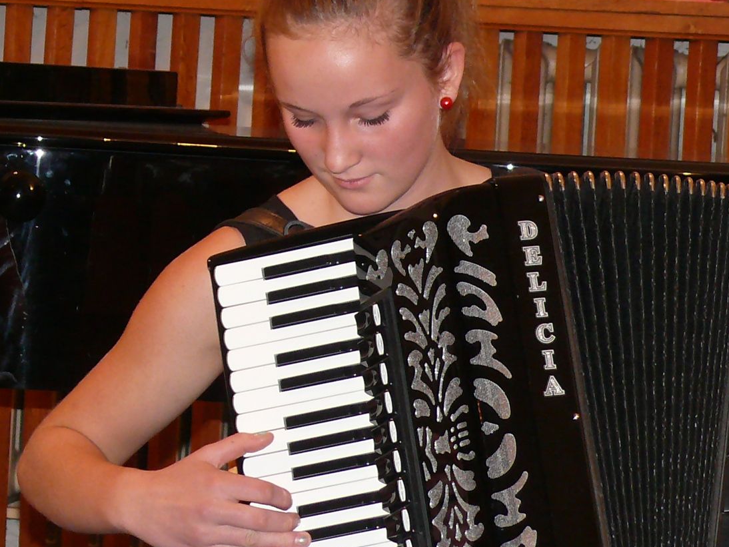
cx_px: 384
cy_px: 200
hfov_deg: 10.2
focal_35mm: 193
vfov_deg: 7.7
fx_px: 4065
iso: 200
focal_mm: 15.6
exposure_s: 1/30
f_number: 3.2
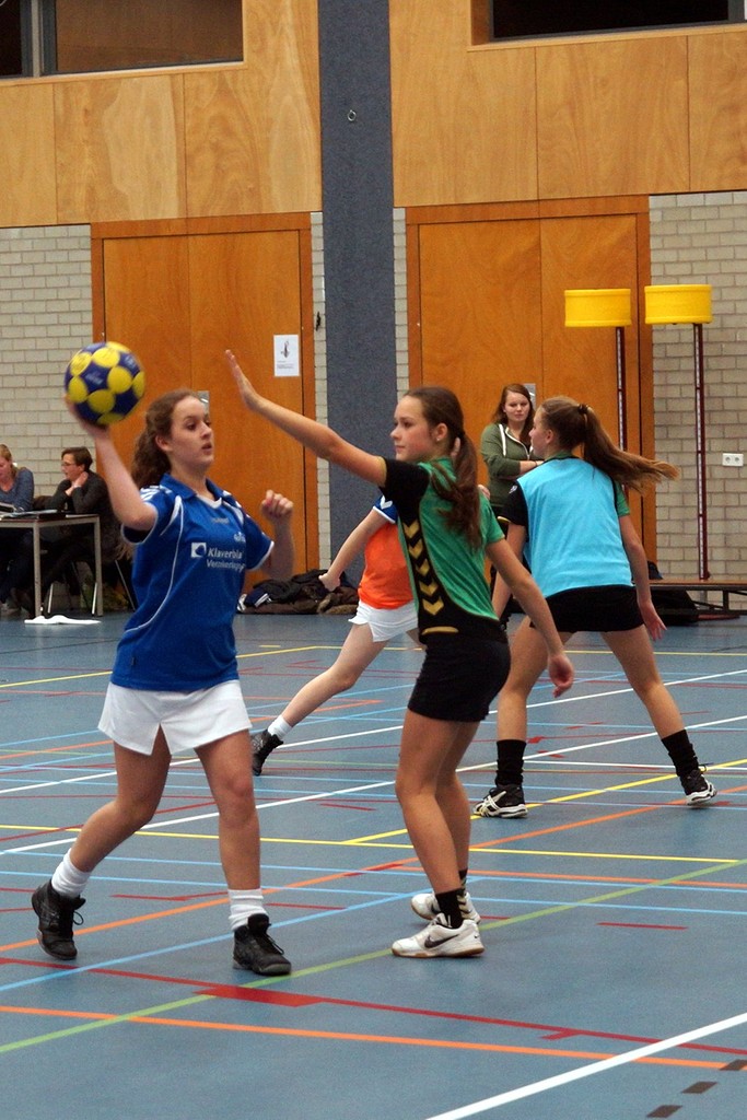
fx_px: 2333
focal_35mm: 75
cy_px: 560
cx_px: 374
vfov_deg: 27.0
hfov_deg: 18.2
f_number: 2.8
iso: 1000
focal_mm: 50
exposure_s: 1/250
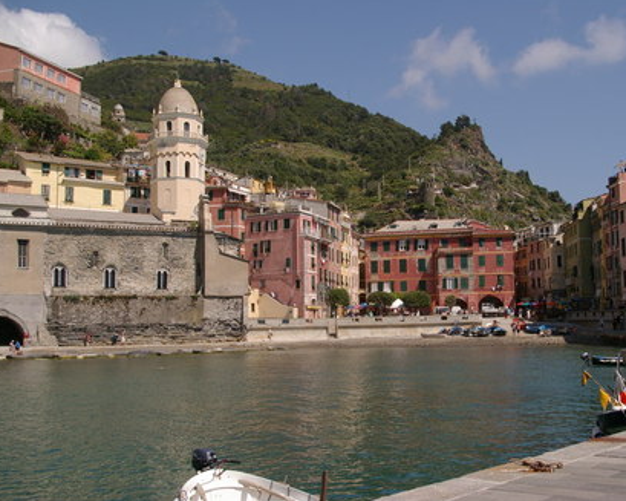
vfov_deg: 37.7
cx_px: 372
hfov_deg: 46.0
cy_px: 247
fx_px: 733
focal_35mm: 40
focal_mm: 23
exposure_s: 1/500
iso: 200
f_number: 8
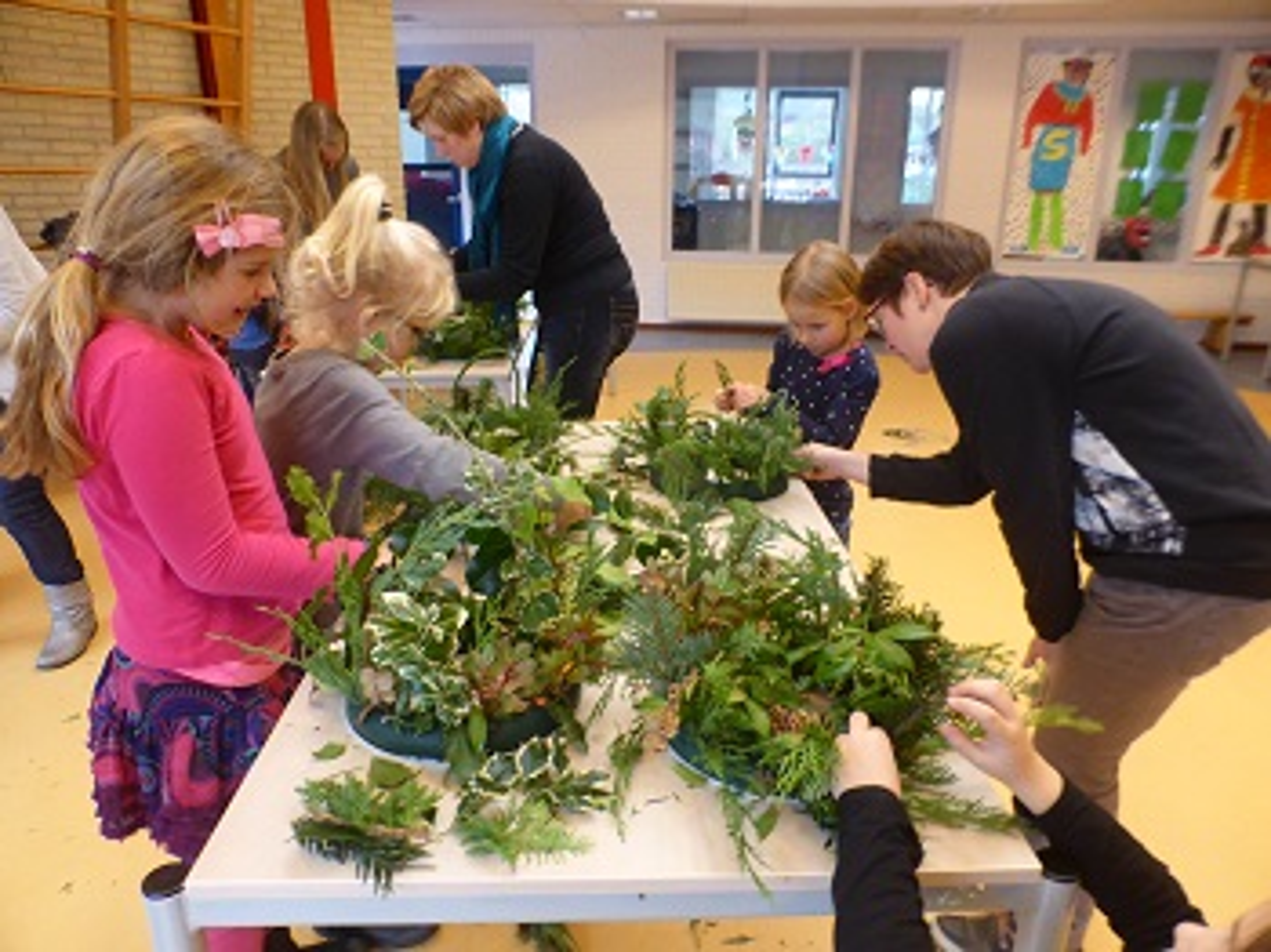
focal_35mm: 25
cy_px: 476
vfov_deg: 54.8
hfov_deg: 69.4
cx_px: 636
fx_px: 917
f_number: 3.3
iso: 400
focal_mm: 4.3
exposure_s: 1/40
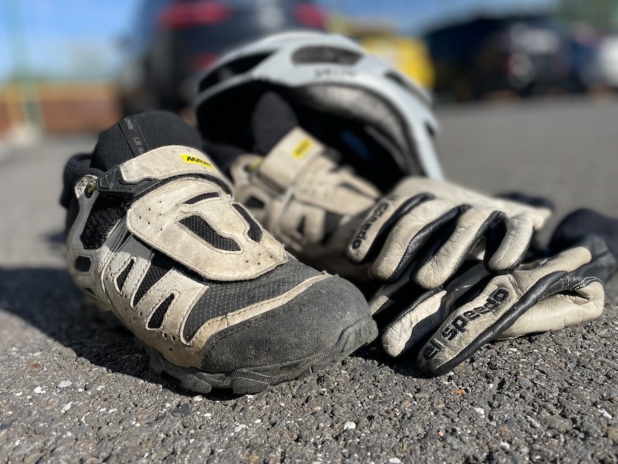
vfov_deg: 53.1
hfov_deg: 67.3
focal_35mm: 26
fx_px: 464
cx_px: 309
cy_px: 232
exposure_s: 1/5291
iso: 50
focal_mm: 4.2
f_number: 1.6
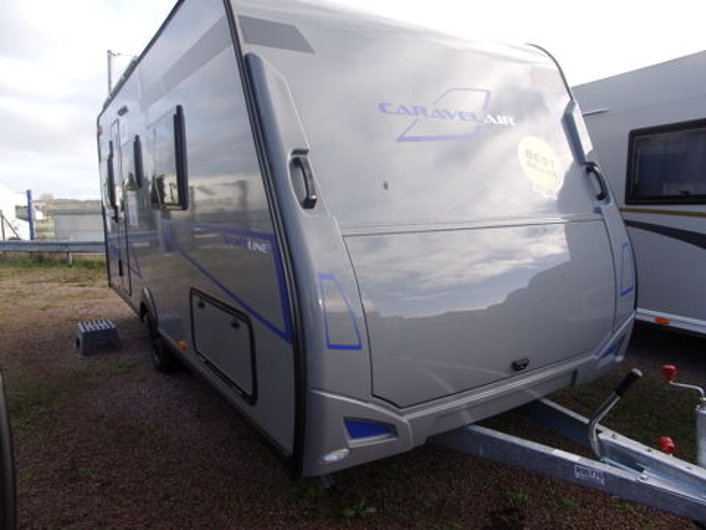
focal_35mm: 25
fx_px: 510
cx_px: 353
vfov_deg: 54.9
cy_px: 265
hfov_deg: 69.4
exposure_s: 1/220
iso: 80
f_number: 3.6
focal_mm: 4.5
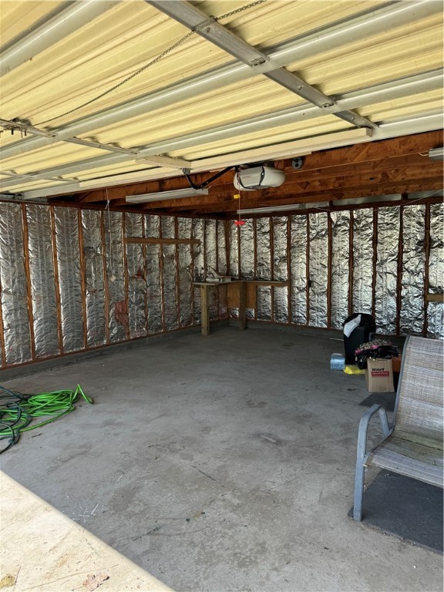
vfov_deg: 71.6
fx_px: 410
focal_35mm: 24
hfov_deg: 56.8
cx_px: 222
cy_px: 296
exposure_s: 1/506
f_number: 1.78
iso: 80
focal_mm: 6.76
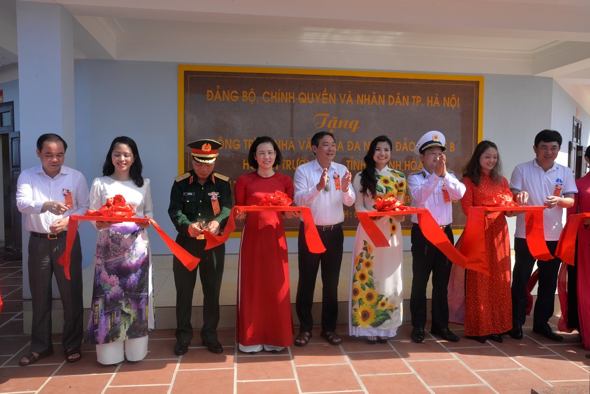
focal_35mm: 30
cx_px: 295
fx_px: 492
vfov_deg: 43.6
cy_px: 197
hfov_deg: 61.9
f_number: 20
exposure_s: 1/200
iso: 640
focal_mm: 30
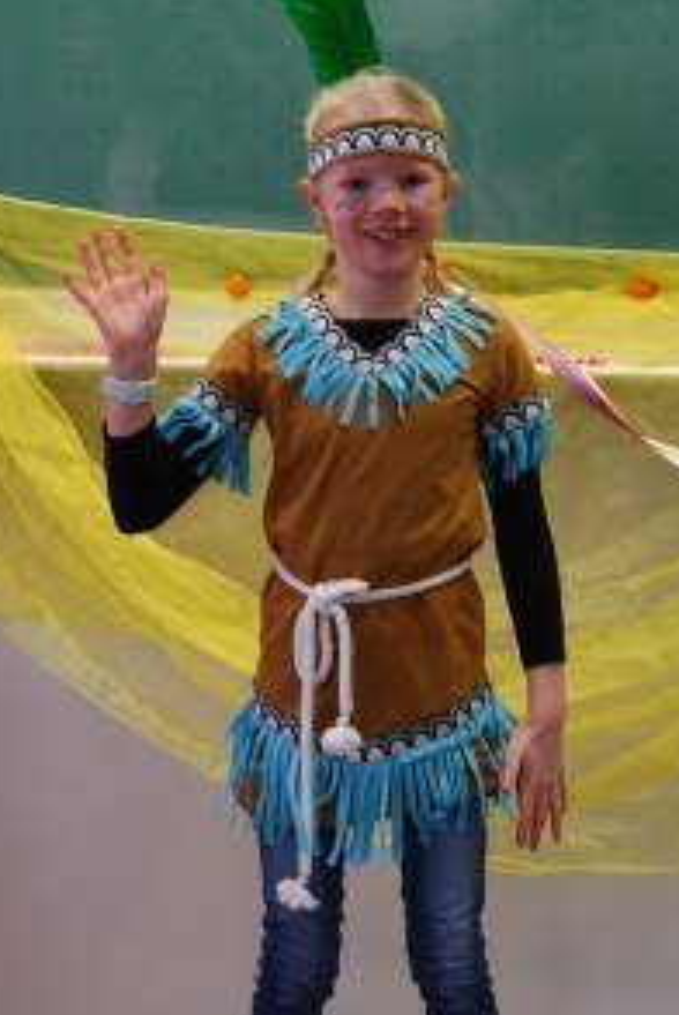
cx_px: 275
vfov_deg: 19.2
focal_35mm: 106
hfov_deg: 12.9
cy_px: 603
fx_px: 2992
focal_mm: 46
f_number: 5.3
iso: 250
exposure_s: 1/30
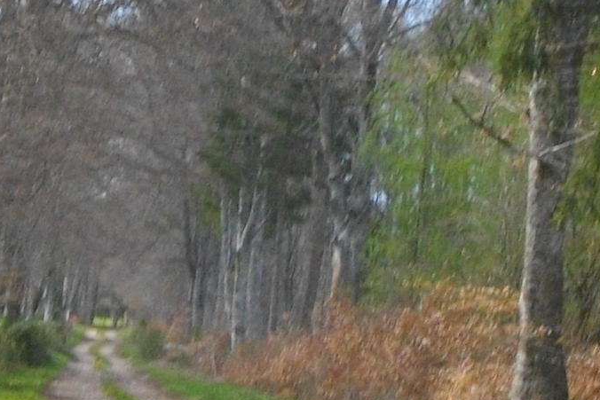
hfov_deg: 11.8
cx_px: 266
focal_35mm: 174
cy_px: 190
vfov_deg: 7.9
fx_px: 2900
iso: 100
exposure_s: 1/60
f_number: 8.8
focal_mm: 5.7
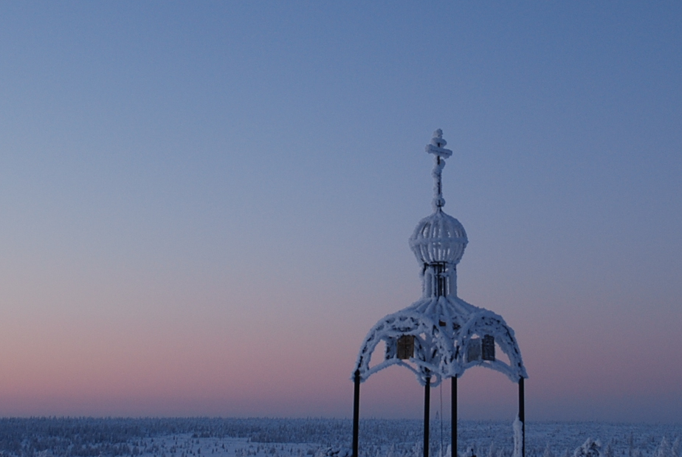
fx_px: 1669
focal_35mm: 88
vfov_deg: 15.6
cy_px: 210
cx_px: 430
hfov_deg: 23.0
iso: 200
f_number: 4
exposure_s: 1/50
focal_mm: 28
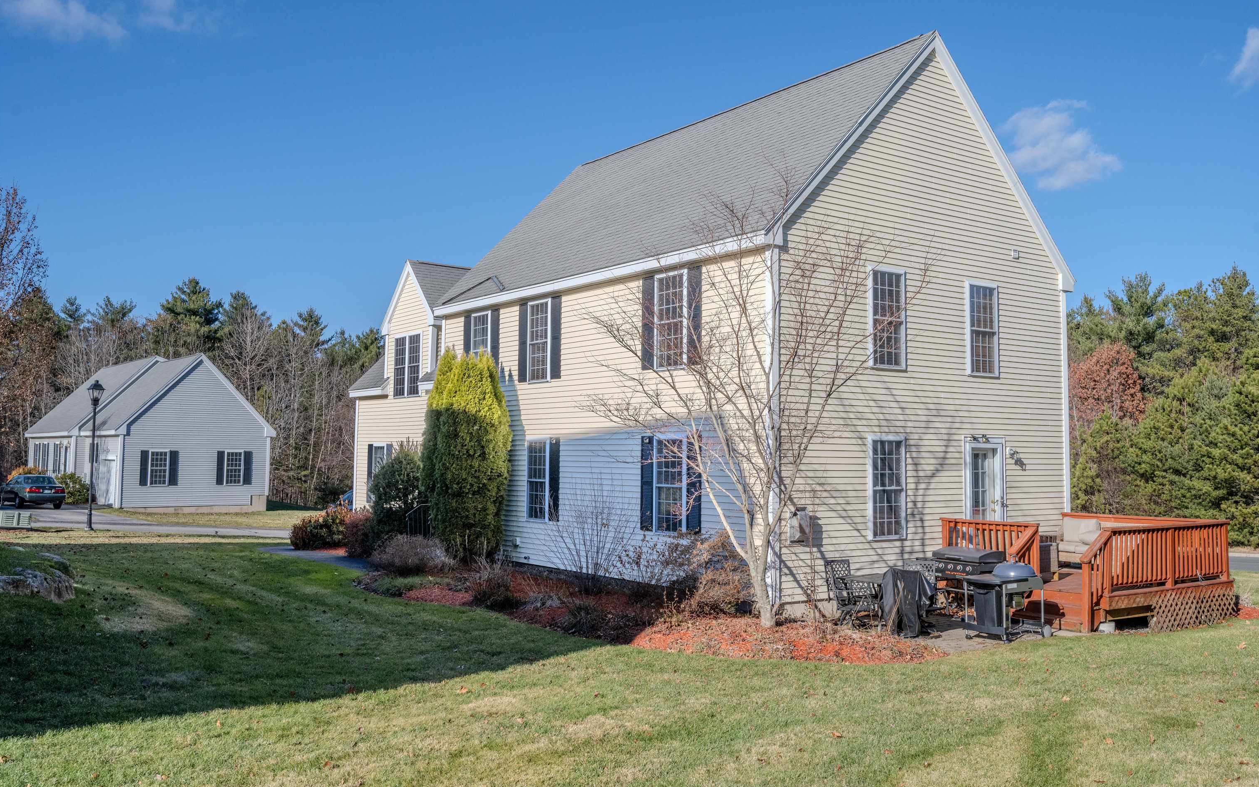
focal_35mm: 31
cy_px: 365
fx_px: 1064
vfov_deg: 40.6
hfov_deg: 61.2
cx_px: 635
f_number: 8
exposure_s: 1/1600
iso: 400
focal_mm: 30
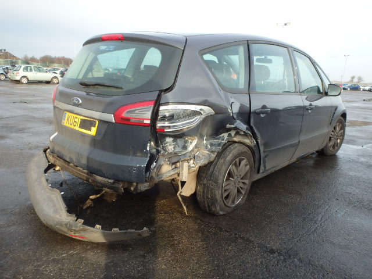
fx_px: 301
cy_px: 140
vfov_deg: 49.7
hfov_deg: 63.4
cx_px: 186
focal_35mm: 28
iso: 125
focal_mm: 5
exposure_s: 1/160
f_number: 3.9
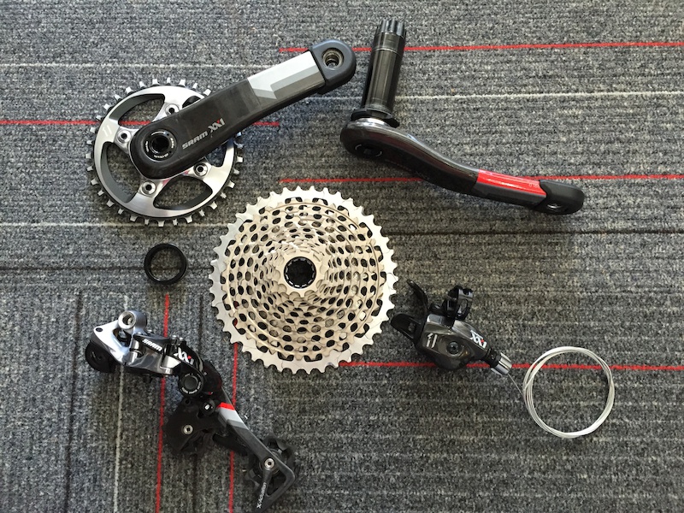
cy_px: 256
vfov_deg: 48.2
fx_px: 573
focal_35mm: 29
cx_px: 342
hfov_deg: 61.7
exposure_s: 1/30
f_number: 2.2
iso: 160
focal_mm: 4.15
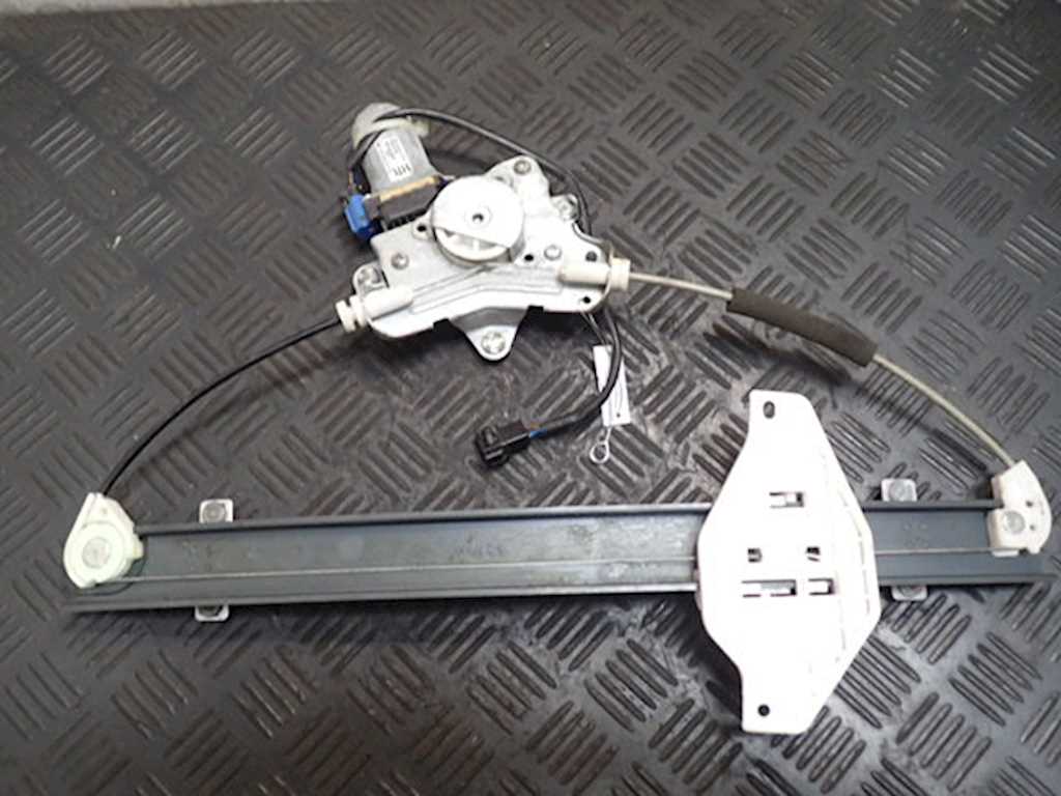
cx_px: 530
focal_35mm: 30
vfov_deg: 46.8
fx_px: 920
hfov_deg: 60.0
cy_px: 398
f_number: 2.3
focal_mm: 5.5
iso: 500
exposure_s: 1/30
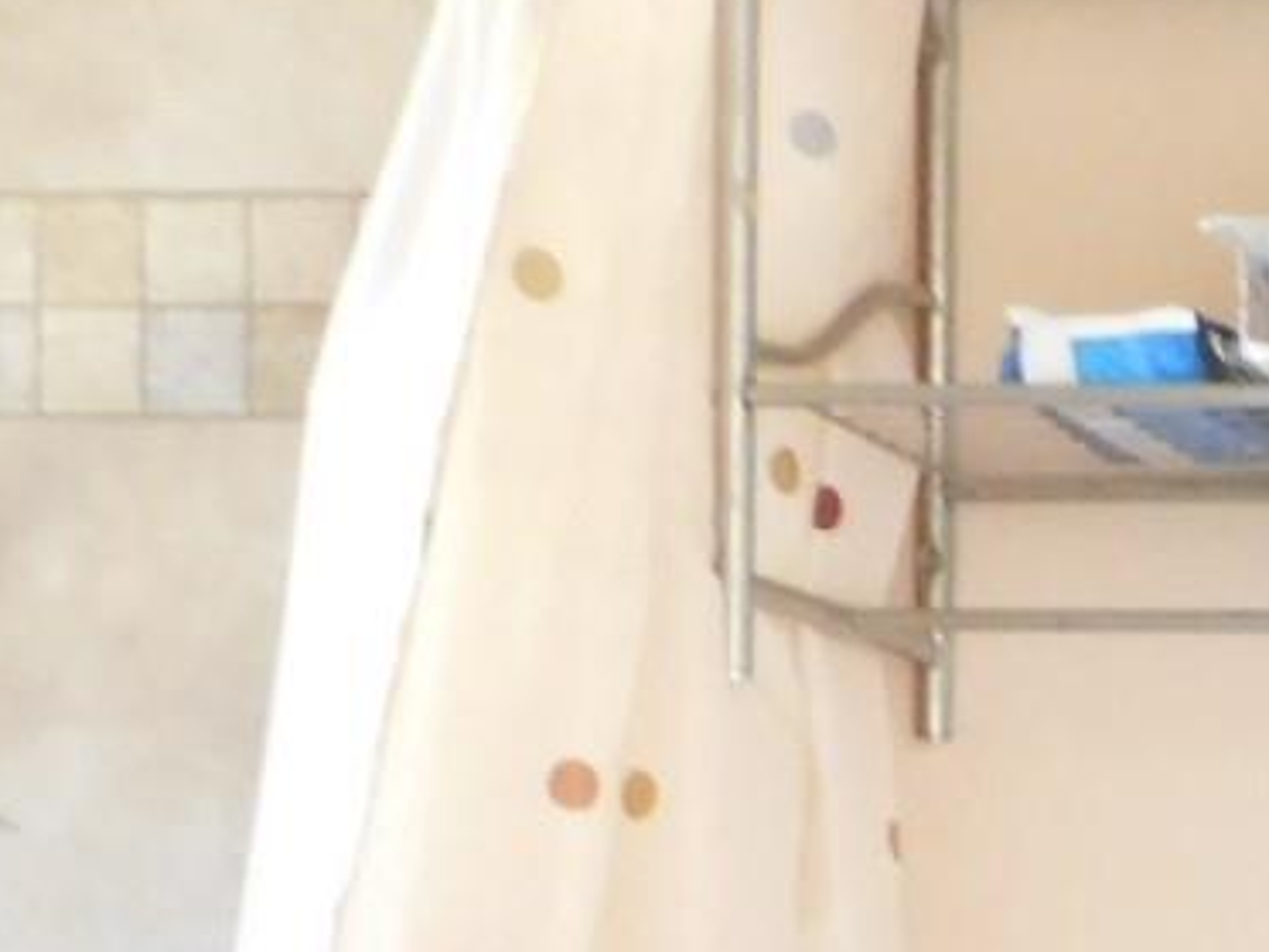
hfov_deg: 16.8
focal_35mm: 99
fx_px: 3629
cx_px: 2204
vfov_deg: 14.1
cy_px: 1372
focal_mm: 4
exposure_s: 1/6
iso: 800
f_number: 3
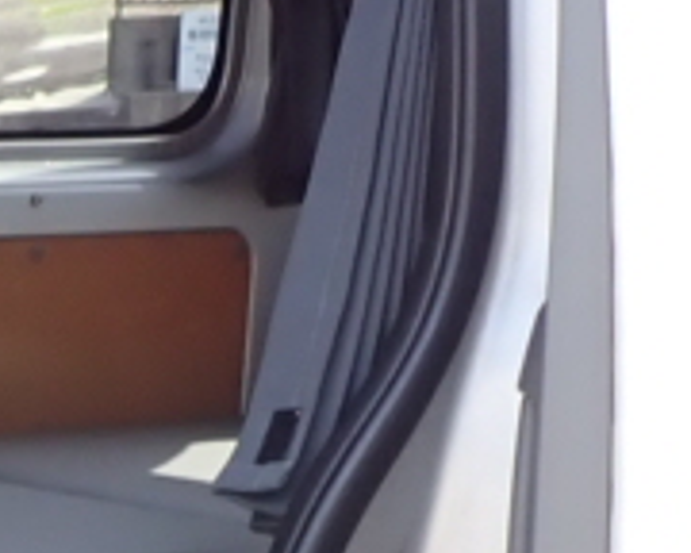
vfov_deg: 8.7
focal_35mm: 174
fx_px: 3558
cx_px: -994
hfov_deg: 9.7
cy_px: 780
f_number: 2.8
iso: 100
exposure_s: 1/160
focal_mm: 4.5
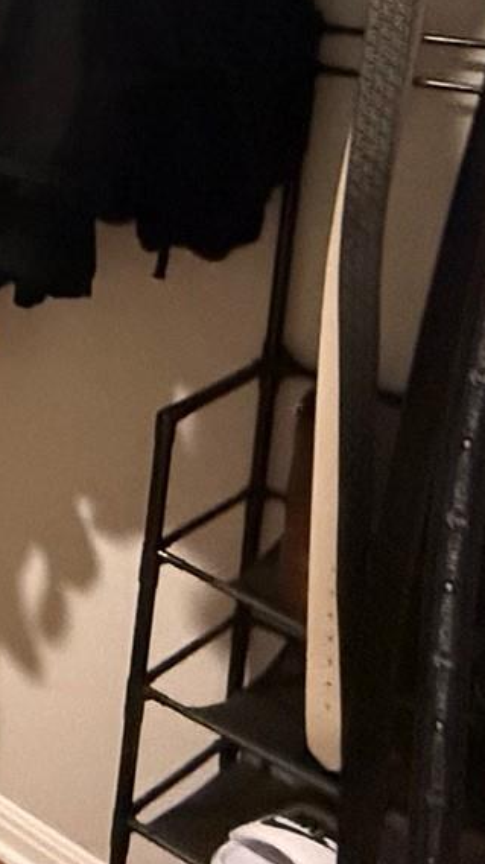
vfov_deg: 34.3
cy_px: -8
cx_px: -816
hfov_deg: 13.0
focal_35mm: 55
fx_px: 1259
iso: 1000
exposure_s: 1/60
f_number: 2.2
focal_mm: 2.22
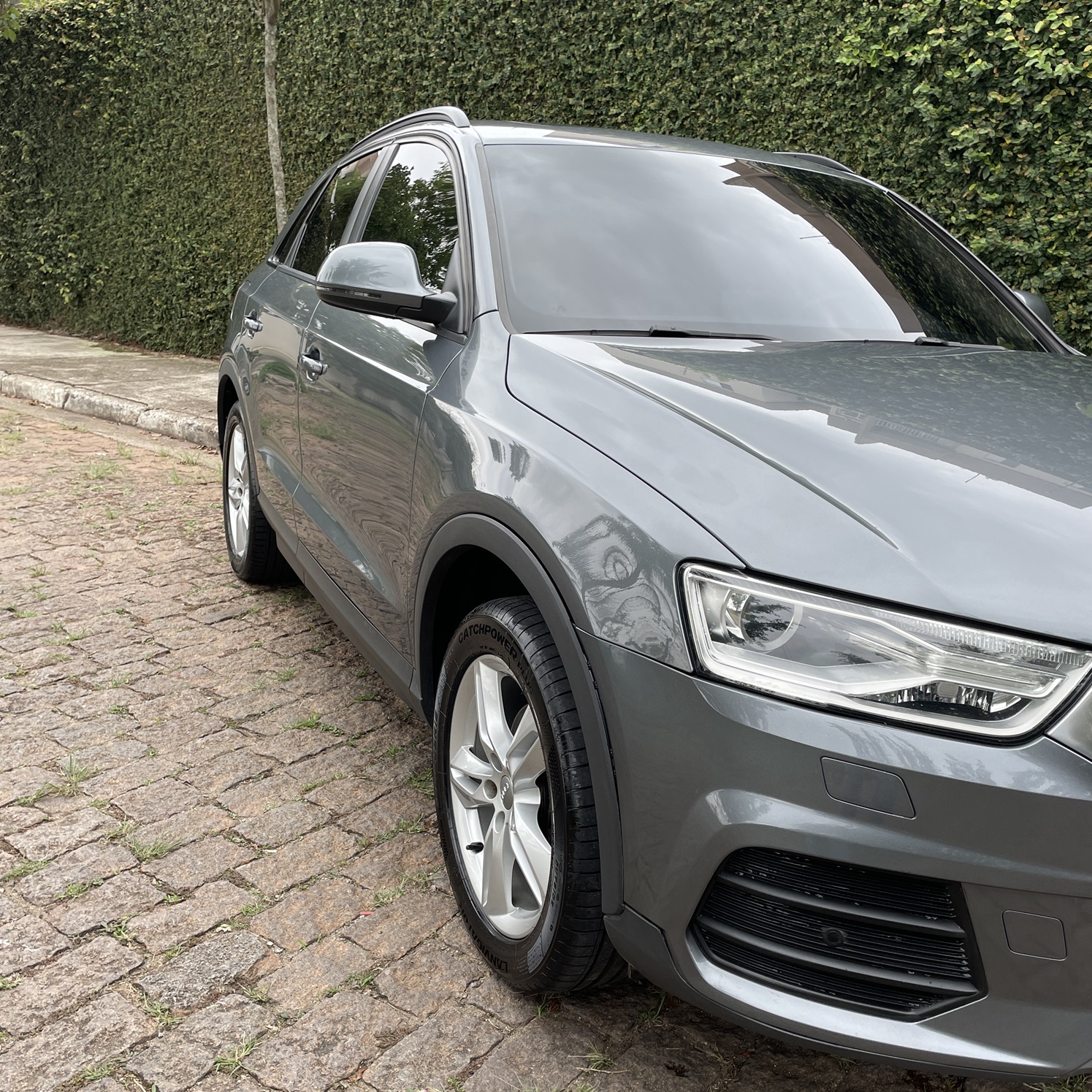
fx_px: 1106
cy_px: 639
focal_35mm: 31
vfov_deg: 52.3
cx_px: 543
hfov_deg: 52.5
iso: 32
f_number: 1.6
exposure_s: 1/629
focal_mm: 4.2
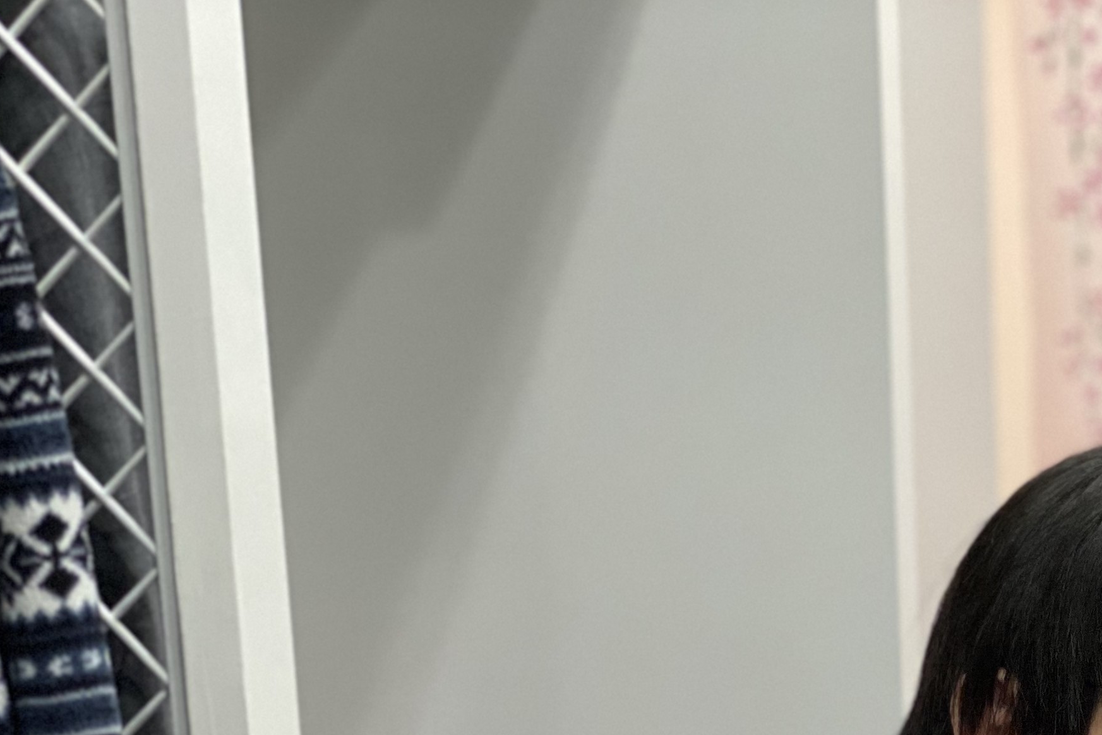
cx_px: 1226
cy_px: 945
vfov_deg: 10.7
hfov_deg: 15.9
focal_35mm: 125
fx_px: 3826
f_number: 2
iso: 250
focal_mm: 6
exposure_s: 1/122
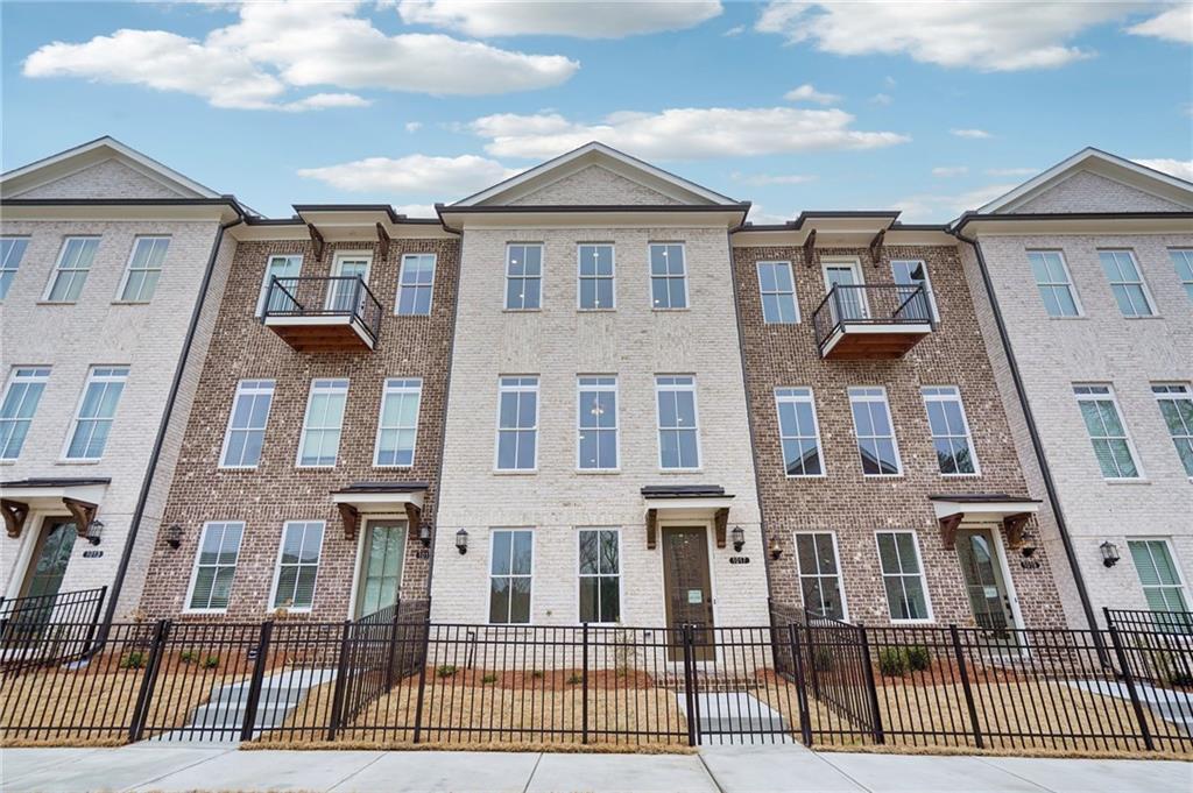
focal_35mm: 16
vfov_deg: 73.7
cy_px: 396
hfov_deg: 96.8
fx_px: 530
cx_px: 596
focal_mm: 16
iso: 100
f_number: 8
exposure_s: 1/400
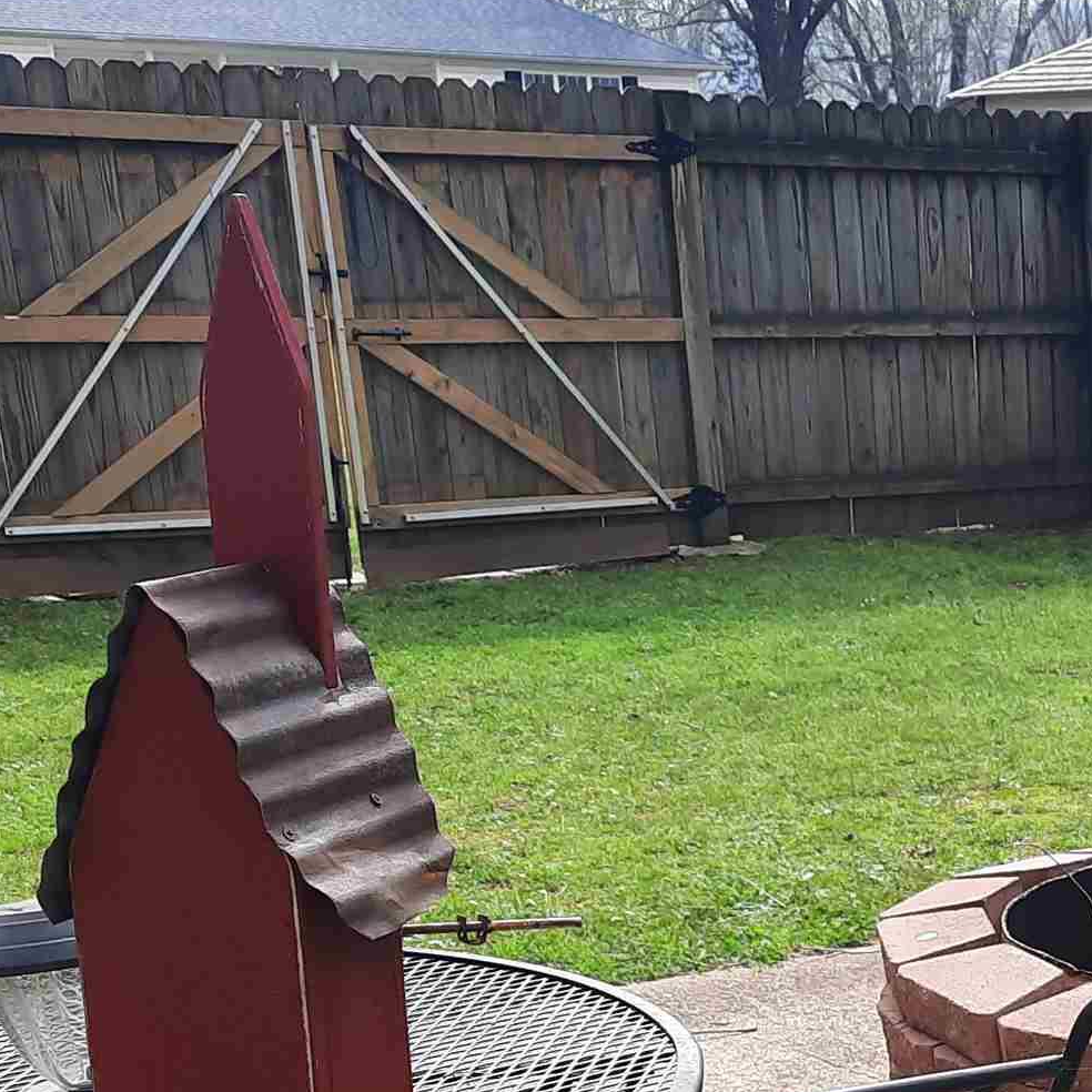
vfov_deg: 23.5
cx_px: 1185
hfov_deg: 23.5
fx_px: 2463
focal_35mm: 69
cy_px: 1193
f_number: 2
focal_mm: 4.6
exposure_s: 1/394
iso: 32
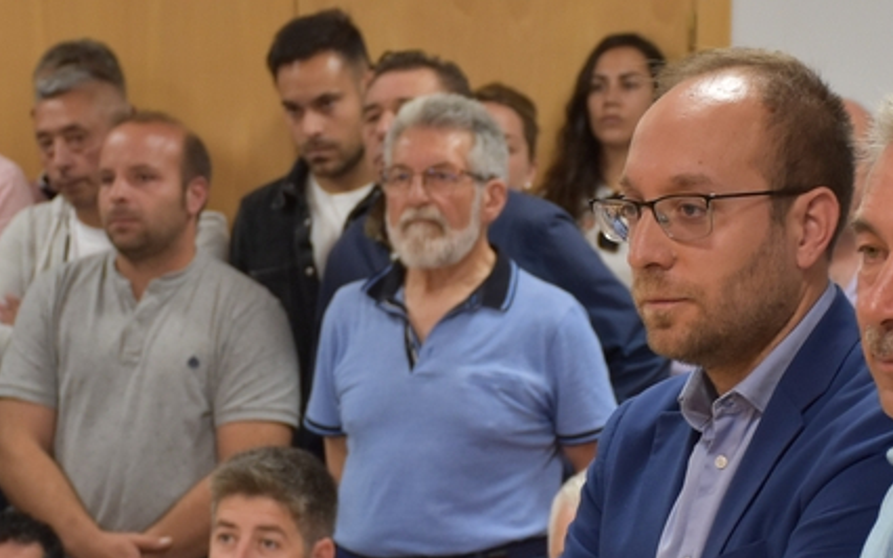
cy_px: 537
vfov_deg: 7.8
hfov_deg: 12.5
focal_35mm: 168
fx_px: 4088
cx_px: 501
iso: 1000
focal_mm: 52
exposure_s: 1/60
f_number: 4.8
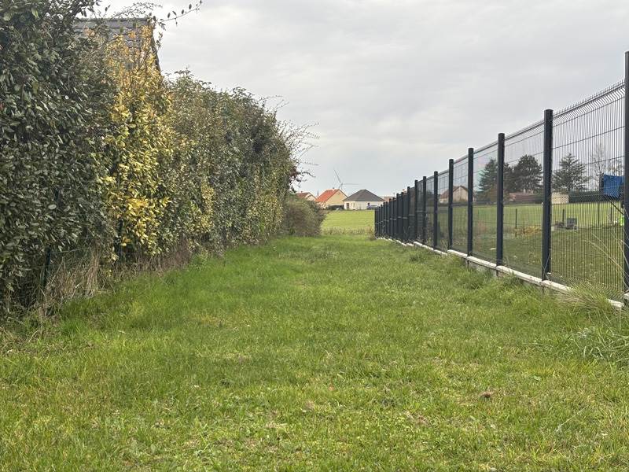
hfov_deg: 36.8
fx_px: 945
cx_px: 314
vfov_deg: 28.0
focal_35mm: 52
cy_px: 236
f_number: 1.6
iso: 32
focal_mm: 5.96
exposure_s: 1/405
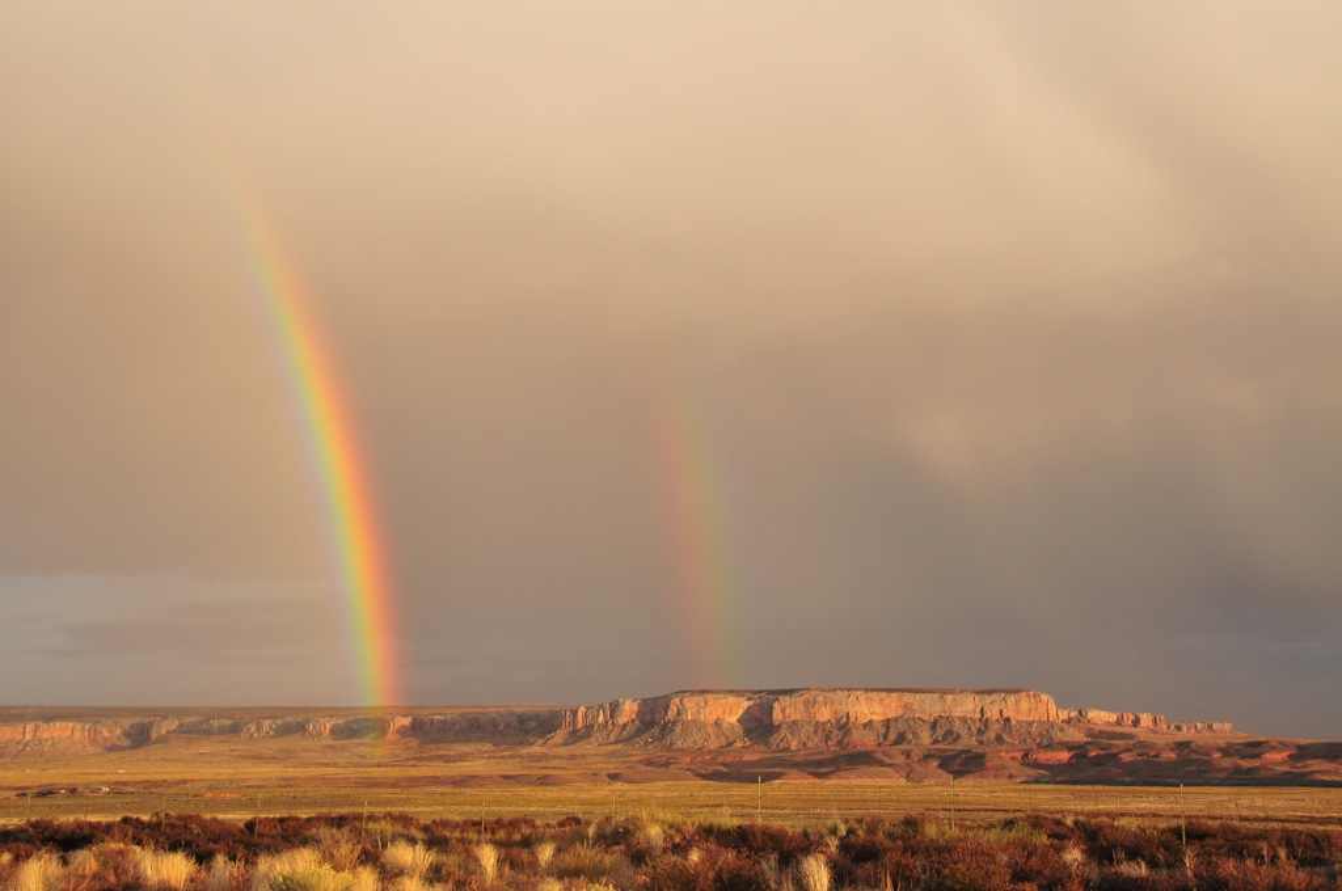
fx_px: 1787
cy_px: 446
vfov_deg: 28.0
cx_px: 671
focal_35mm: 48
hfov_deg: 41.2
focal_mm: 32
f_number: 7.1
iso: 200
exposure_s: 1/200
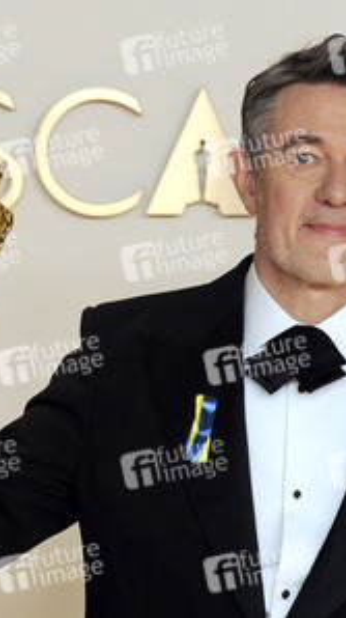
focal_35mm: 293
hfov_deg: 4.1
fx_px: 4793
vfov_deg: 7.4
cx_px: 201
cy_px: 309
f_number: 5.6
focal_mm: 185
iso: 2000
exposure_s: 1/160
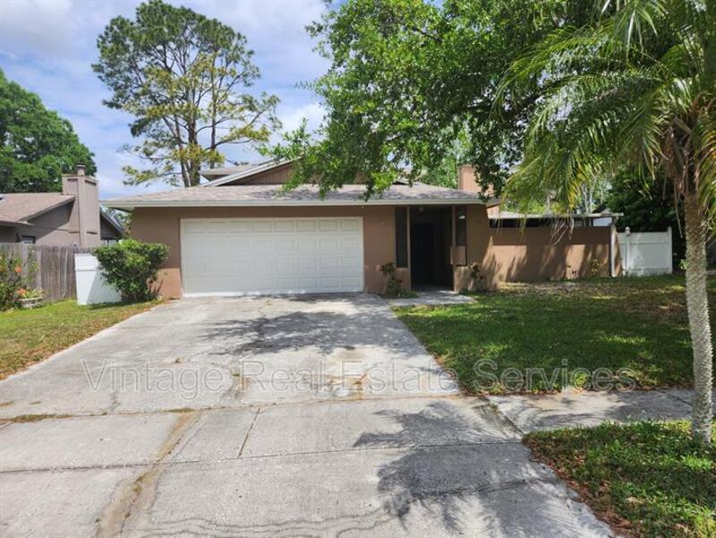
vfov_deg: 58.9
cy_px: 269
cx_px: 358
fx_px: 476
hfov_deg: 73.9
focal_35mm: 23
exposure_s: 1/1654
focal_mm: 5.4
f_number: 1.8
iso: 20
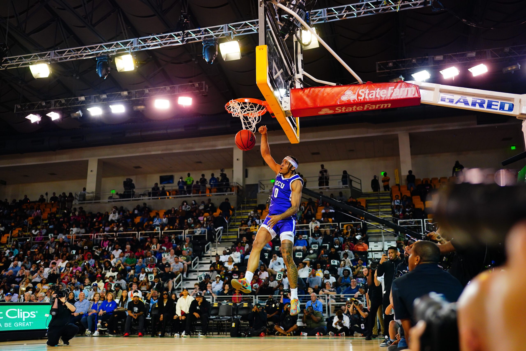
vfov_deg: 37.9
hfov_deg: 54.4
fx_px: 511
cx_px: 263
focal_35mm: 35
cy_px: 176
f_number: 1.8
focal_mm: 35
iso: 1600
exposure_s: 1/1250
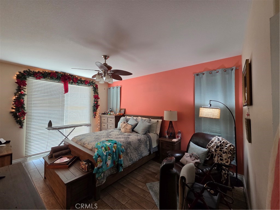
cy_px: 105
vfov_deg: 89.9
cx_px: 140
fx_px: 105
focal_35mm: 13
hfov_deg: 106.2
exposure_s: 1/60
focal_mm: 2.2
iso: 200
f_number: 2.2
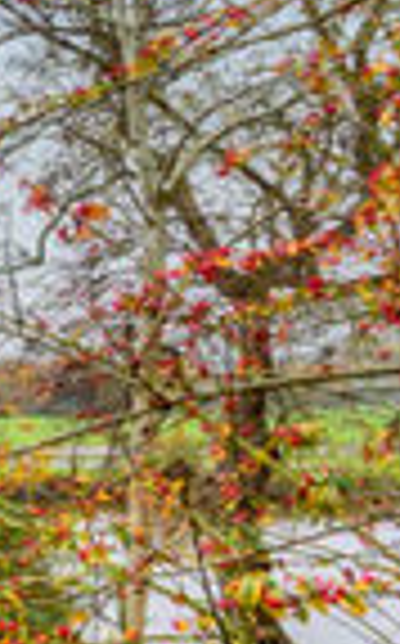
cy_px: 374
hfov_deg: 9.9
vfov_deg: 25.8
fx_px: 1400
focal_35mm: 80
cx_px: -939
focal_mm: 16
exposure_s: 1/100
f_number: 8
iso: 250
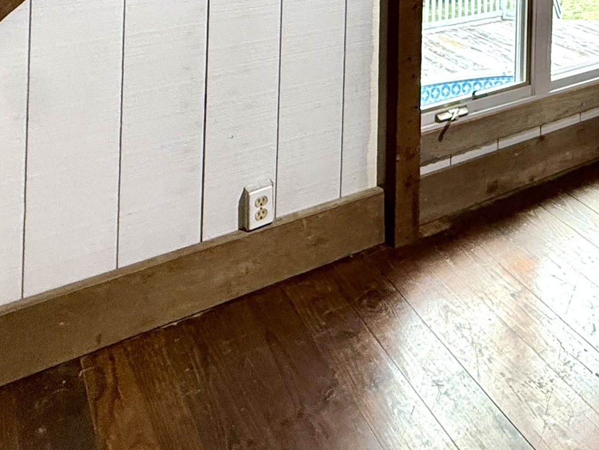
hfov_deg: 38.4
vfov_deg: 26.4
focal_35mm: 43
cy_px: -187
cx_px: 615
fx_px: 744
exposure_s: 1/60
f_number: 2.2
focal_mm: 2.22
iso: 320
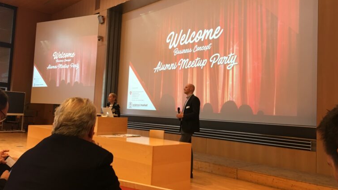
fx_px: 287
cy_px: 91
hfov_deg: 61.0
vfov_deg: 36.7
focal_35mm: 32
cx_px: 169
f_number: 2.2
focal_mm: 4.15
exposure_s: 1/33
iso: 100
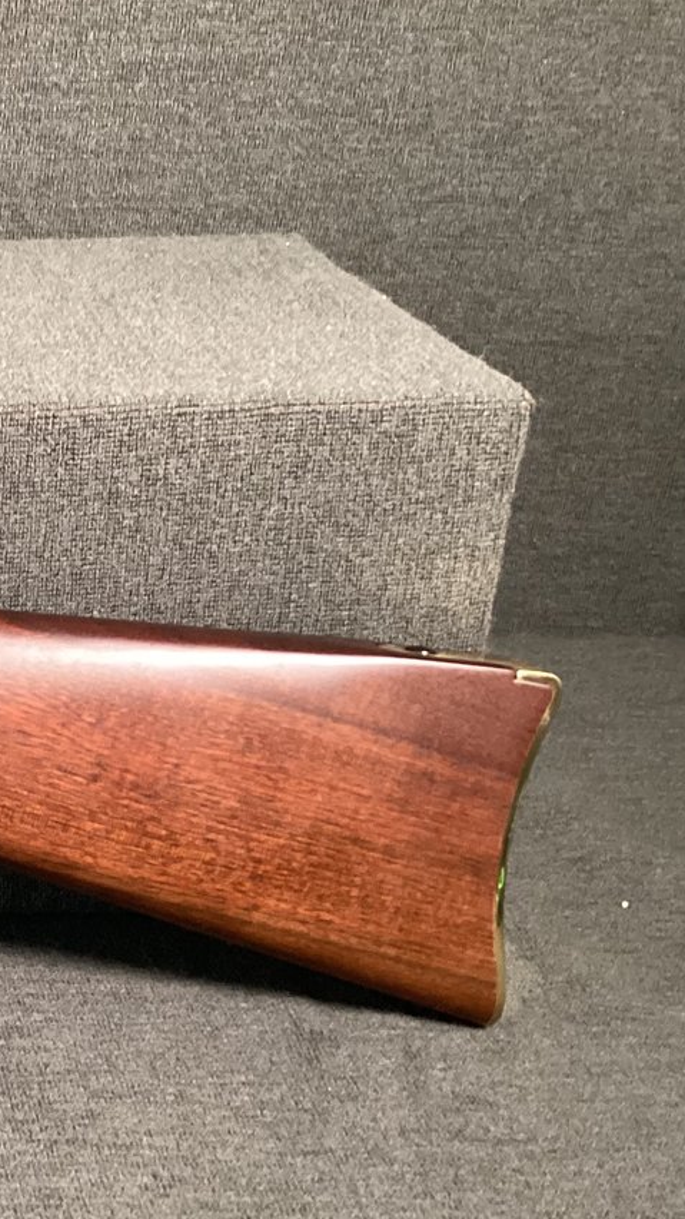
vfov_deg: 34.8
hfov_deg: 17.8
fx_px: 1938
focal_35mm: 60
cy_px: 738
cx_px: -370
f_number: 2.4
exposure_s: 1/40
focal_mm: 3.3
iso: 250
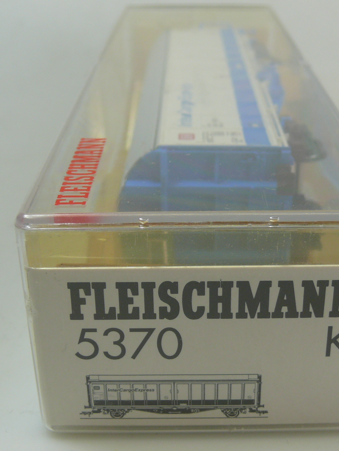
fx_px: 822
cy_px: 228
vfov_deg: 30.7
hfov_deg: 23.2
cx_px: 213
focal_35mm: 63
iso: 100
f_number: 4
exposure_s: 1/125
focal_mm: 8.2
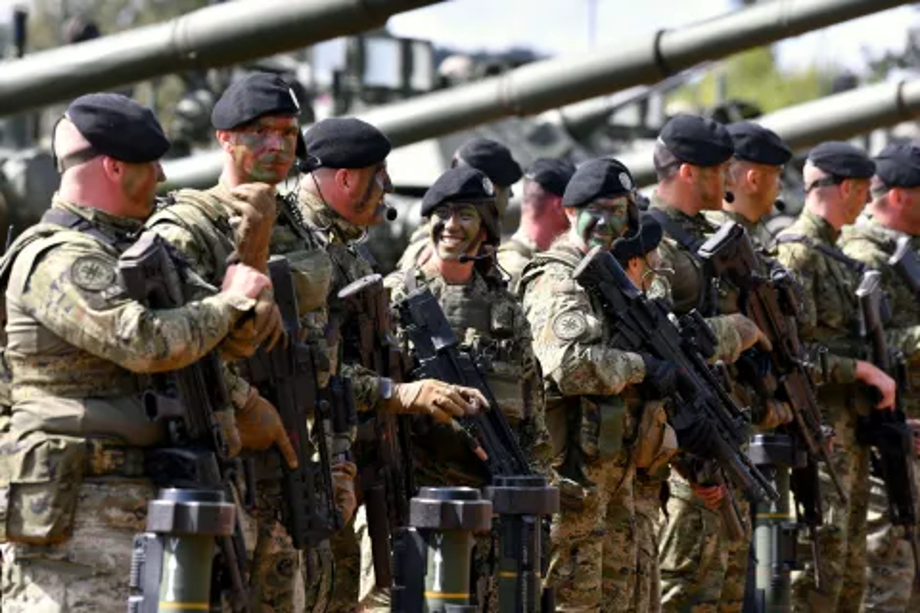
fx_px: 5111
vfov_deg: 6.9
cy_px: 306
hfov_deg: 10.3
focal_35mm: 200
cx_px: 460
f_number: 5
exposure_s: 1/2000
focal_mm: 200
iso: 500
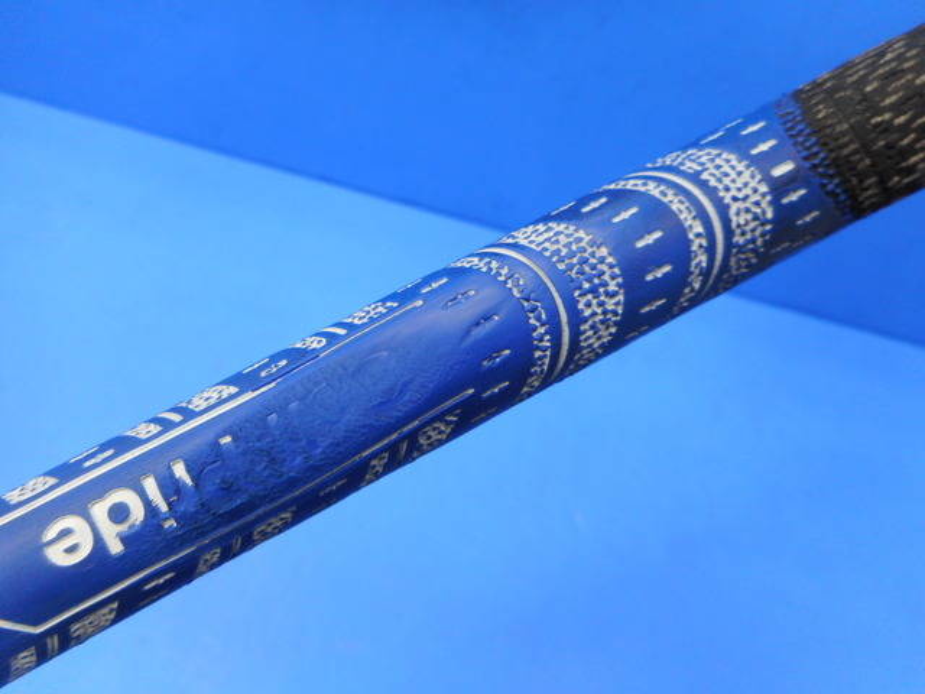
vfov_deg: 54.9
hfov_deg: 69.4
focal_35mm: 25
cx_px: 462
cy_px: 347
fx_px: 668
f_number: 3.7
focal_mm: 4.5
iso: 125
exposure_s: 1/30
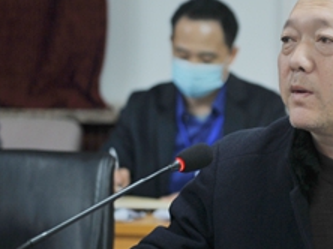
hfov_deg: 11.6
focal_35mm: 170
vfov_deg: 8.7
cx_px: 274
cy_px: 134
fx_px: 1634
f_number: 2.8
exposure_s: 1/80
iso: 500
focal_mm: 70
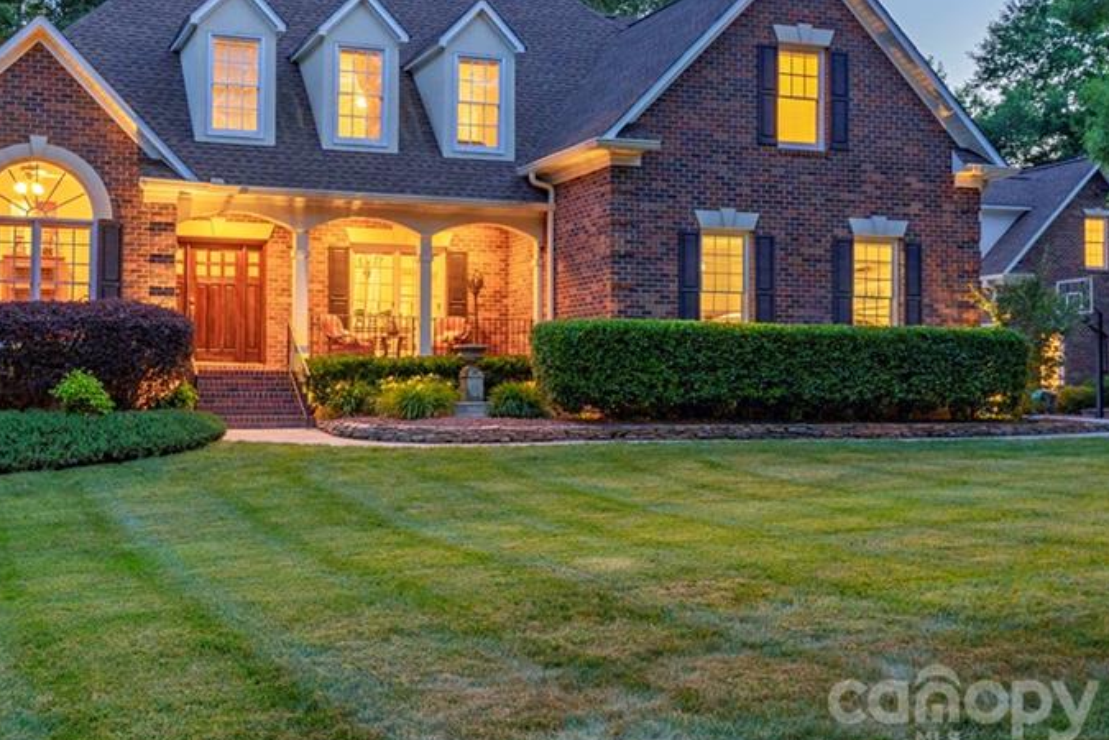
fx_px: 1355
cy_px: 217
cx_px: 447
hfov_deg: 44.3
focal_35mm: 44
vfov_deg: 30.2
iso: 640
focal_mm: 29
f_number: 7.1
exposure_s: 1.3
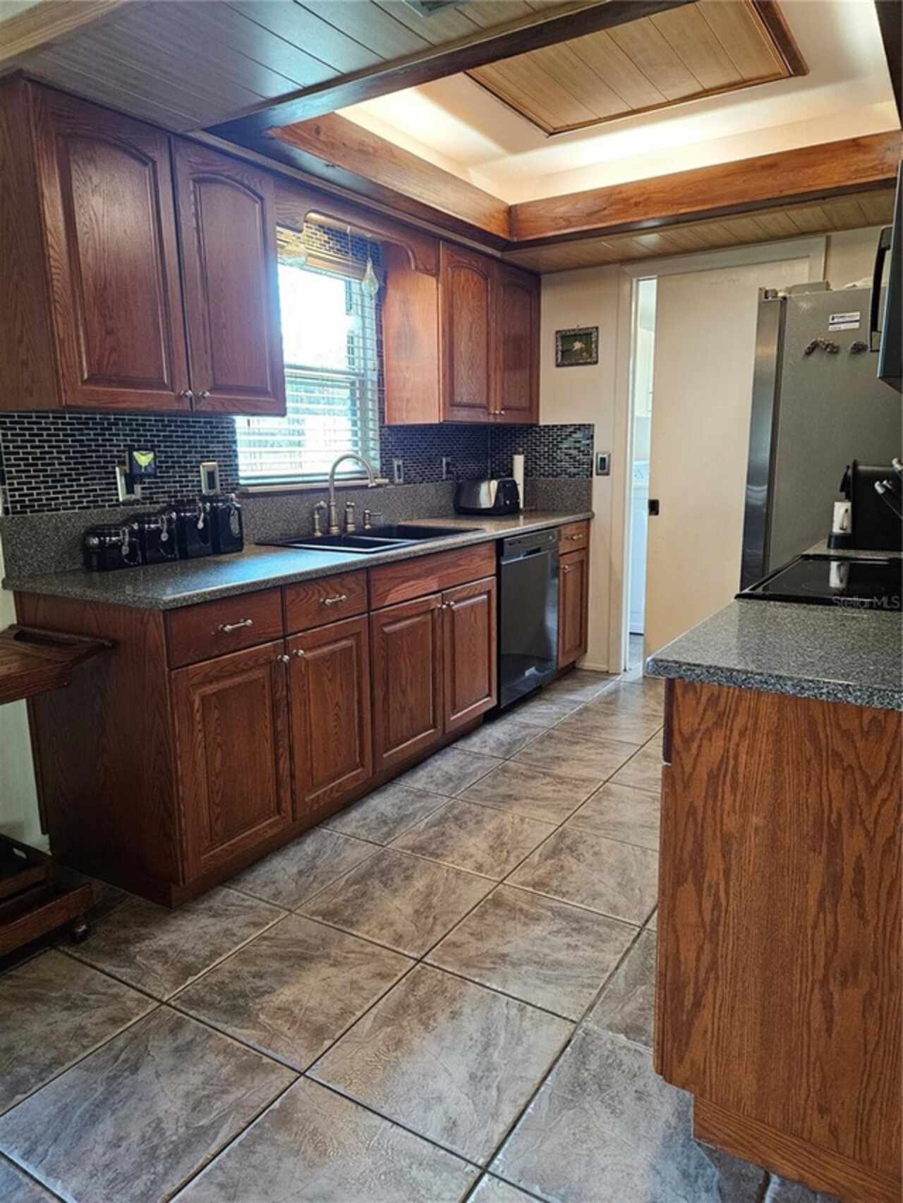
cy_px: 602
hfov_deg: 58.9
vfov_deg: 73.9
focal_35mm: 23
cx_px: 452
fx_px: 800
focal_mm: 5.4
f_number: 1.8
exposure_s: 1/60
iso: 500
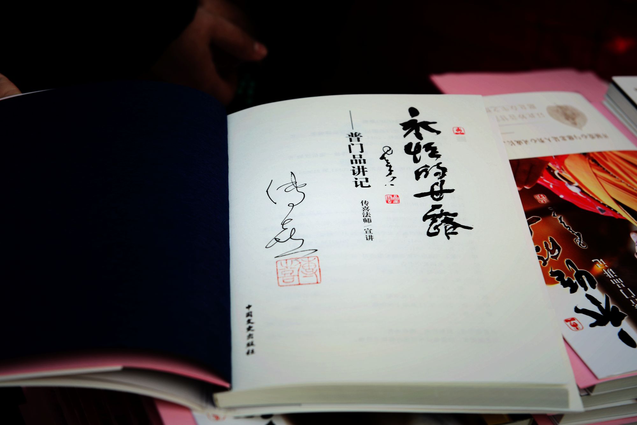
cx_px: 318
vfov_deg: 19.5
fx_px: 1239
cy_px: 212
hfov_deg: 28.8
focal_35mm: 70
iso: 200
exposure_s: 1/30
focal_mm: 70
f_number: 8
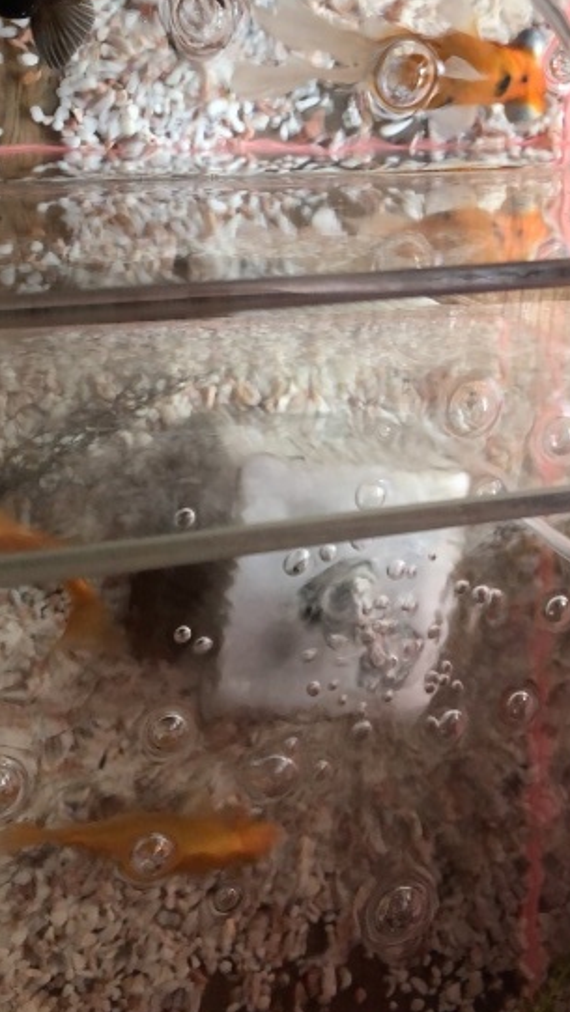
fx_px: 1209
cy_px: 291
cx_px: 378
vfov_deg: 44.4
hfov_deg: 26.4
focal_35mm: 45
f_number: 1.8
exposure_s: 1/60
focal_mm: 3.99
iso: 160
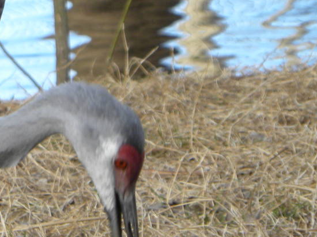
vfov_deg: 1.8
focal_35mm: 847
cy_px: 93
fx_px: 7753
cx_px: -88
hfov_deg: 2.3
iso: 72
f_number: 4.5
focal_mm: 51.8
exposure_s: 1/84.1
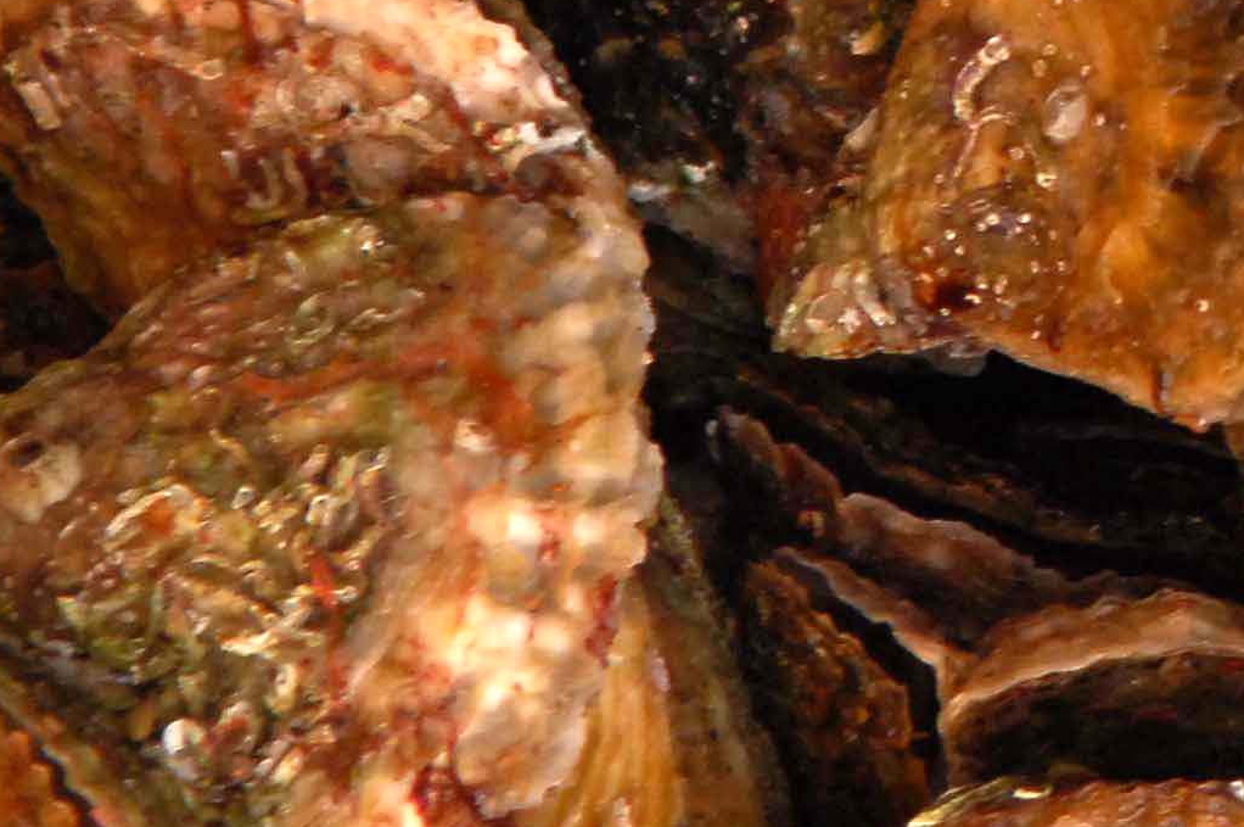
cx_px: 2112
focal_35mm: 346
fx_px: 11946
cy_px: -503
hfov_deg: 5.9
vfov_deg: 3.9
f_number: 7.1
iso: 400
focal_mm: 55
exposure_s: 1/125
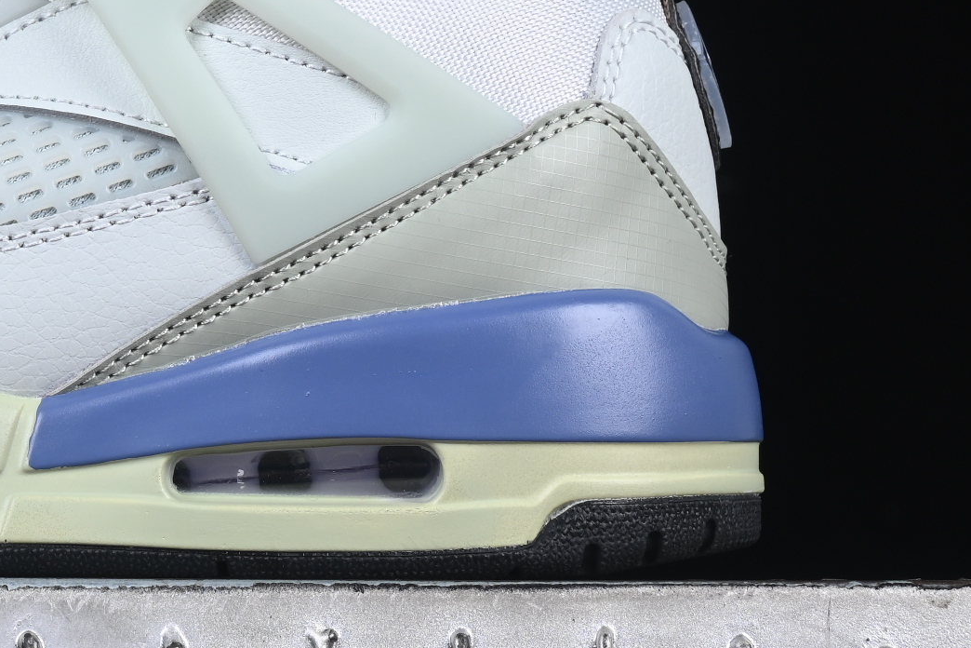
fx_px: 5394
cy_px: 35
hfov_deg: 10.2
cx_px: -91
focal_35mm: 200
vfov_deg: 6.8
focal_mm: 50
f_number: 8
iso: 160
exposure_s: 1/80
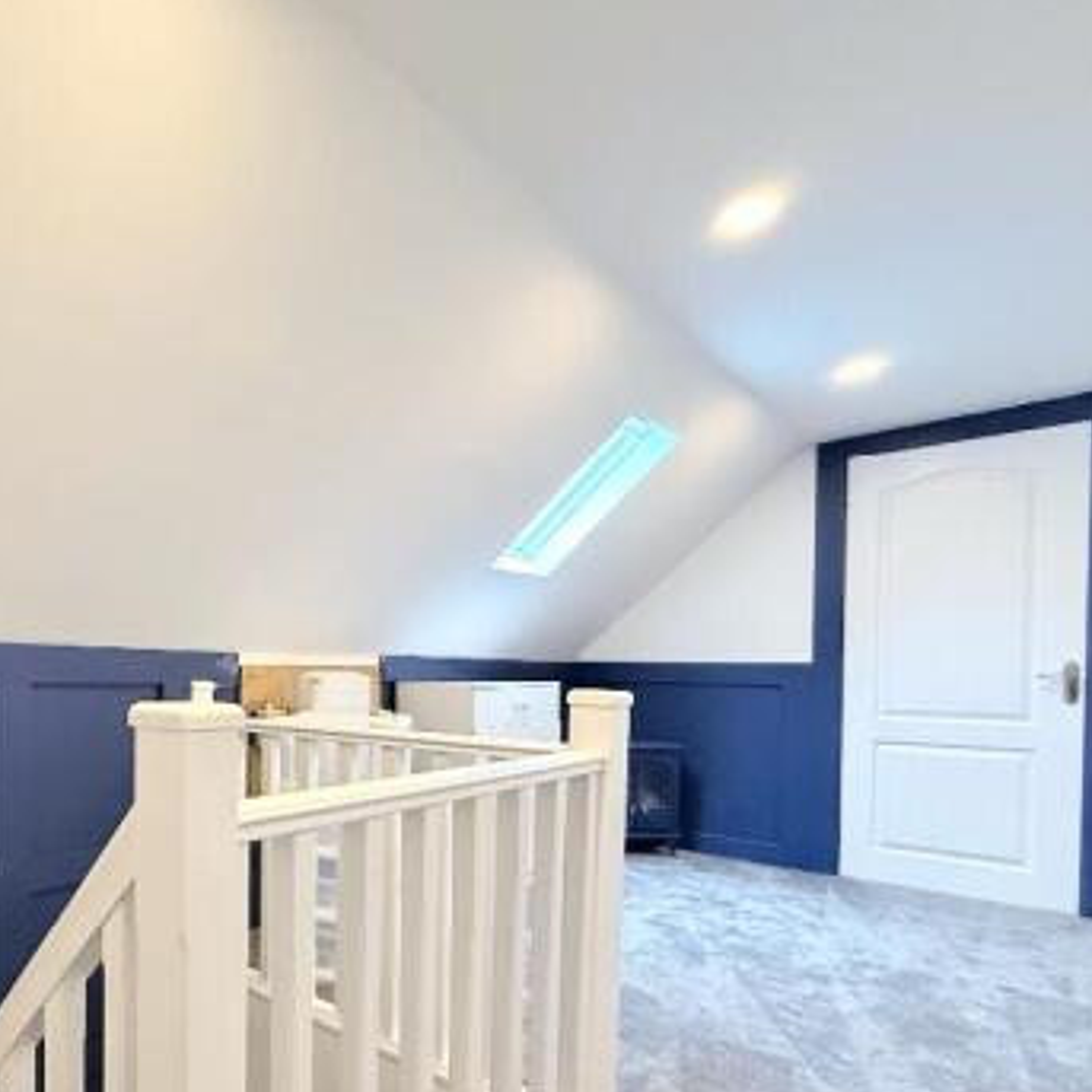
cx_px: 202
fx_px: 749
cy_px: 680
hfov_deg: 65.0
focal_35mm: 21
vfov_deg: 71.0
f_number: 2.2
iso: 800
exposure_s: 1/59
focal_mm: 2.22
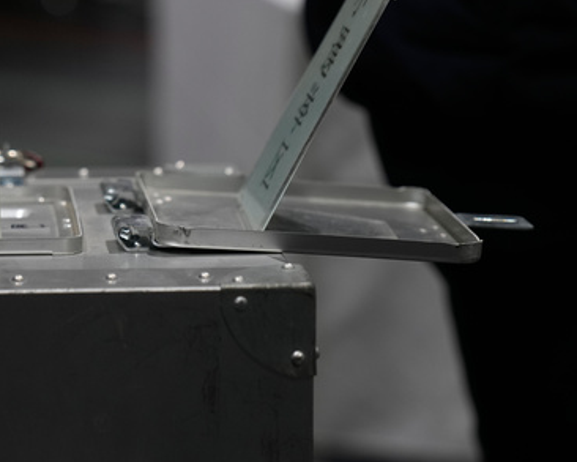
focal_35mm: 147
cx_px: 61
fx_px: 2511
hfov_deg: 13.0
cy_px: 144
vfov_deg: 10.5
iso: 500
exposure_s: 1/400
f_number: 2.8
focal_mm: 56
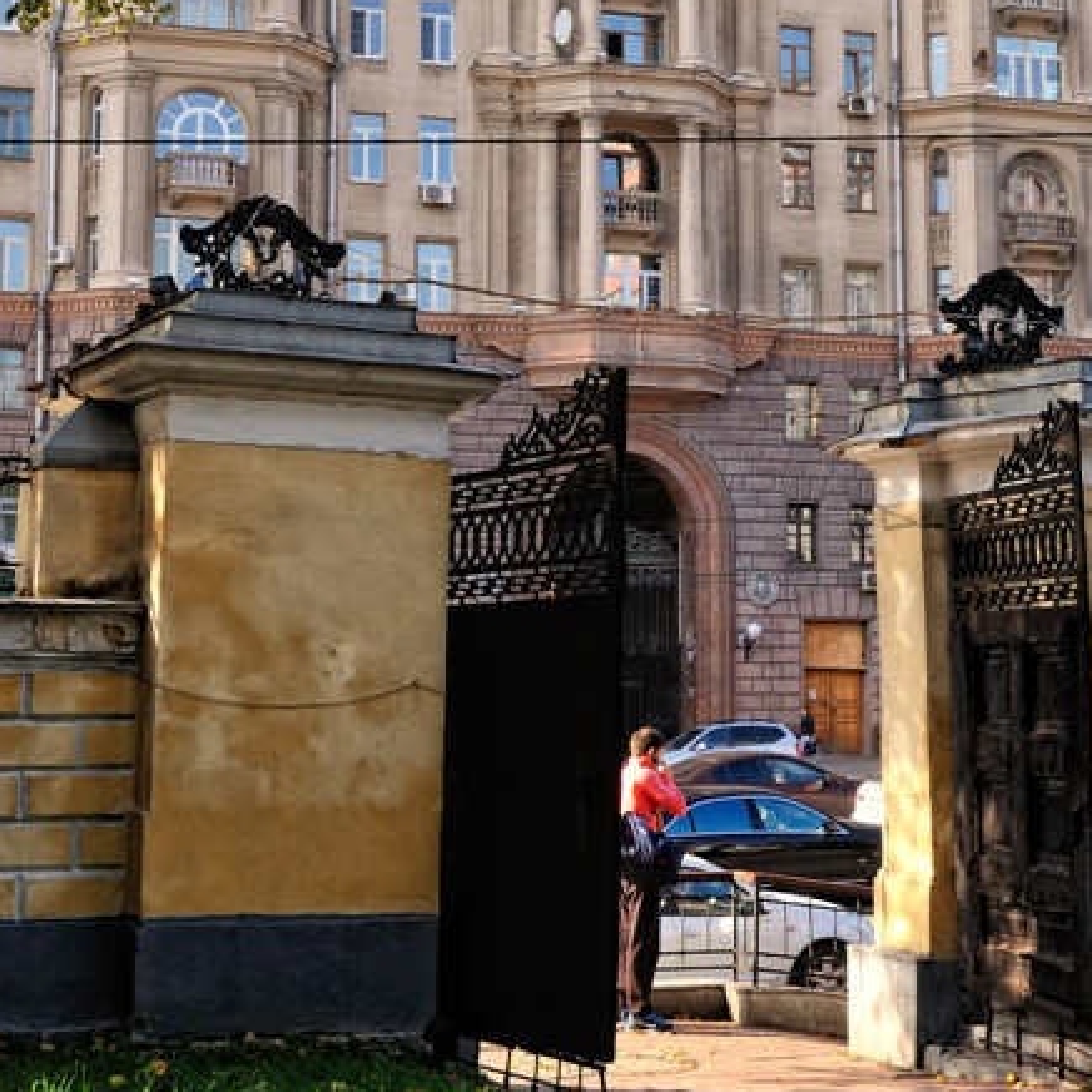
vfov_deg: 27.2
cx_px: 482
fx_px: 2248
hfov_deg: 27.3
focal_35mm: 63
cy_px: 396
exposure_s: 1/200
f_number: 9
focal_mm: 24
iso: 320
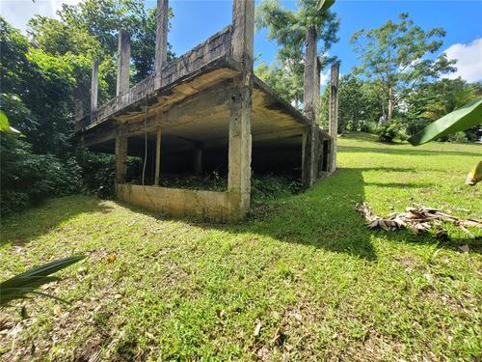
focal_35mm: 13
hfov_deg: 106.2
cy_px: 181
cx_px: 241
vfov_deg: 89.9
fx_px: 181
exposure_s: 1/688
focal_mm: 2.2
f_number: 2.2
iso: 64
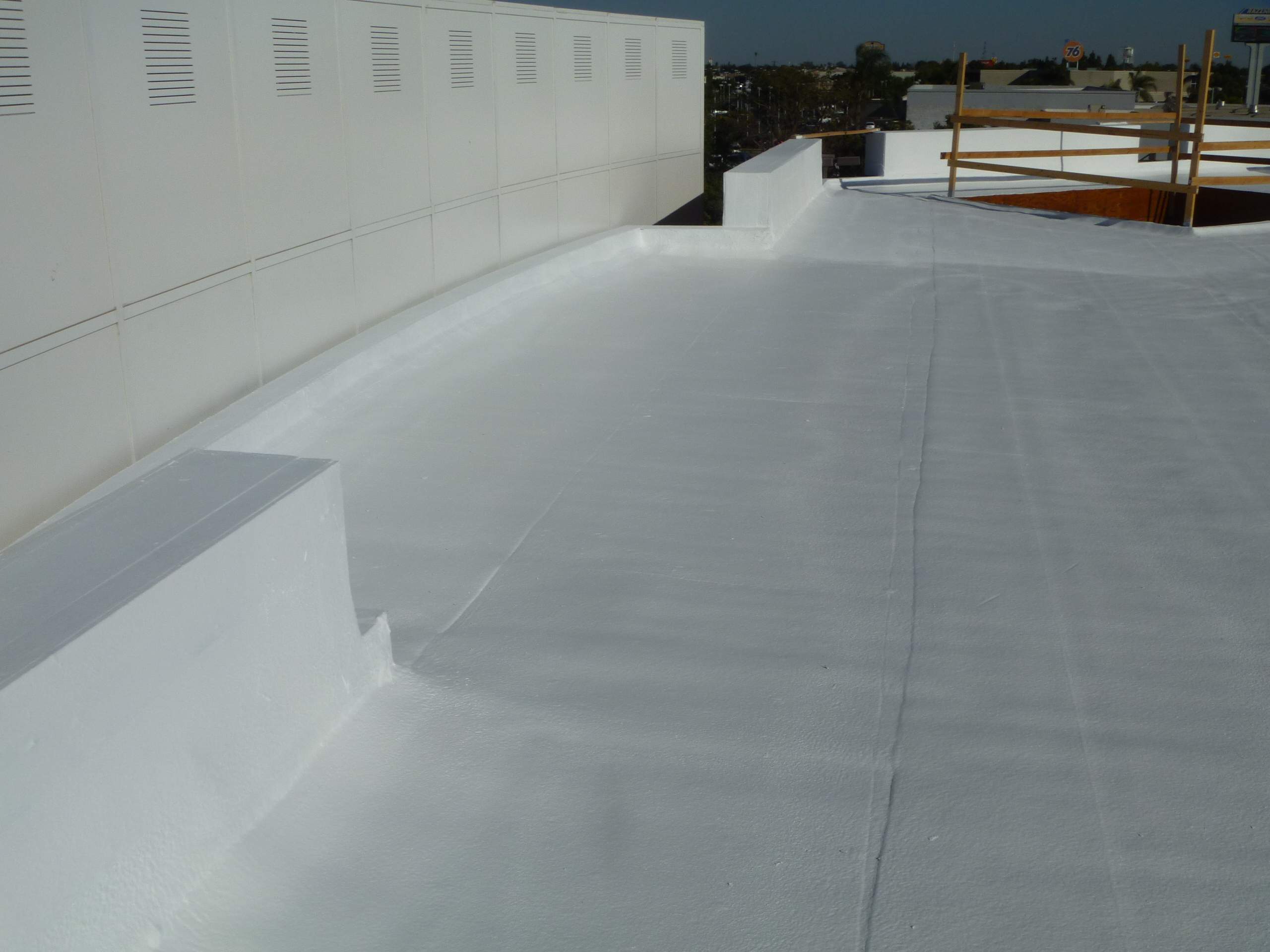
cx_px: 635
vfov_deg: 40.7
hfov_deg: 52.6
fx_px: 1284
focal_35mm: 35
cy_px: 476
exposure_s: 1/1600
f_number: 5.6
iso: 80
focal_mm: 6.3
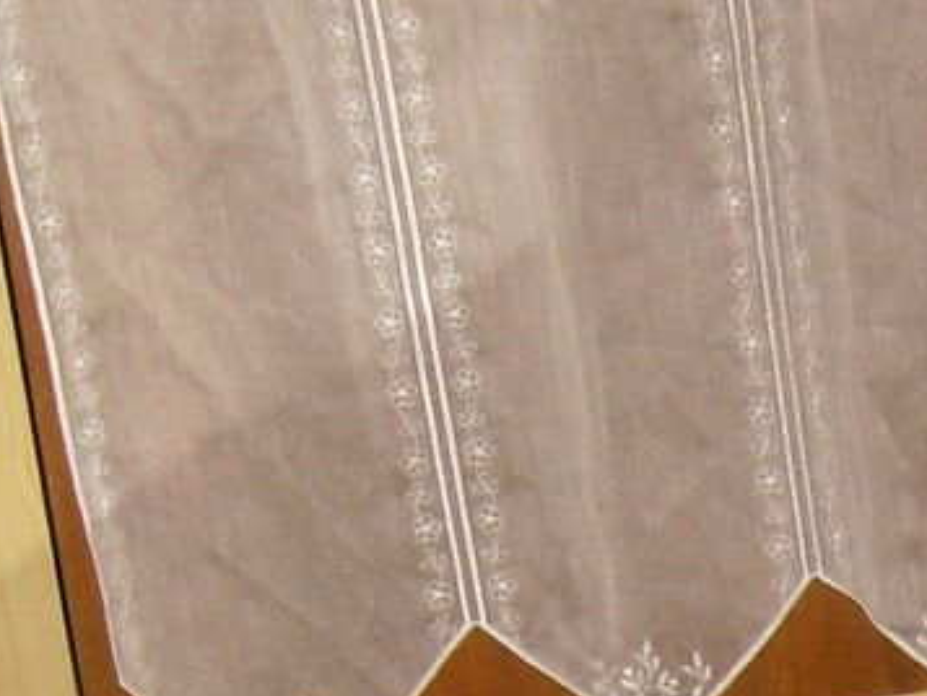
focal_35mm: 157
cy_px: 1161
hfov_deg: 12.1
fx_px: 4206
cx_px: 1288
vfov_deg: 9.1
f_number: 2.8
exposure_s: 1/45
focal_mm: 5.8
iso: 100
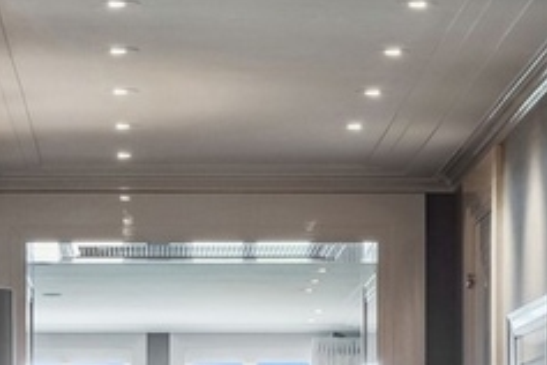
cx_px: 85
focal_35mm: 191
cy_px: 522
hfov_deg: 10.7
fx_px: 2902
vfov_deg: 7.1
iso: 320
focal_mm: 28
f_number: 8
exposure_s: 1/40
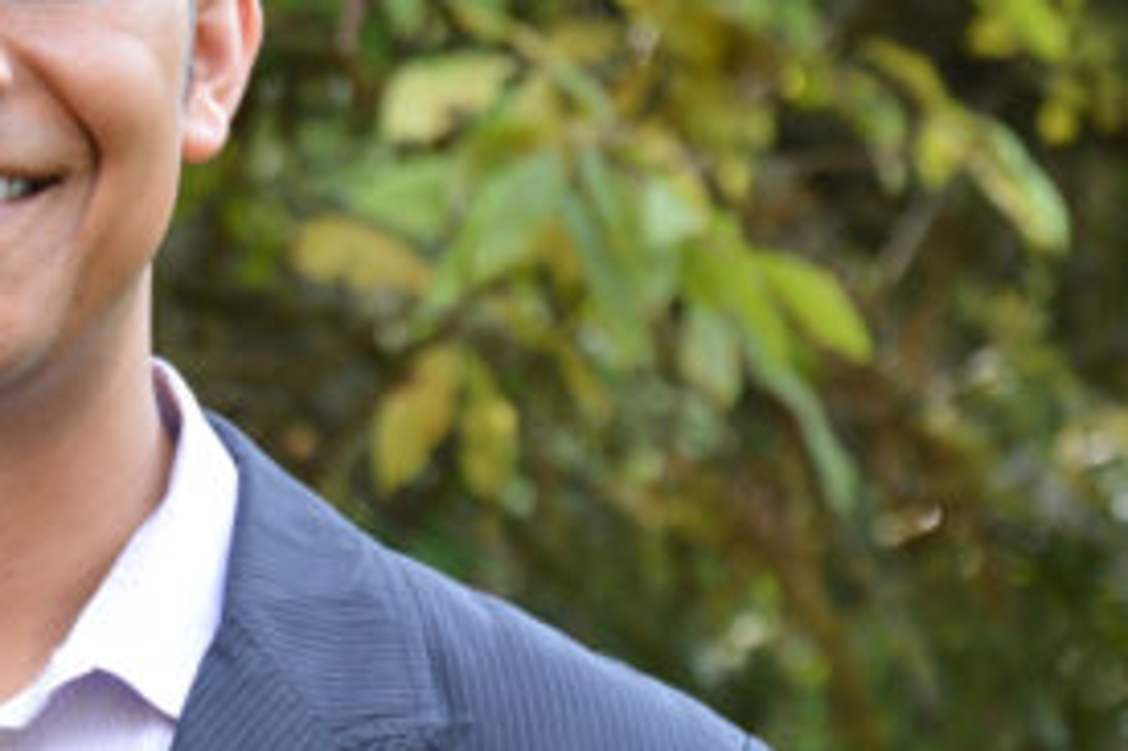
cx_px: 37
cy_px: 113
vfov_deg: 8.3
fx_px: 5167
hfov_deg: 12.3
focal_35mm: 165
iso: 400
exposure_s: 1/100
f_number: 5
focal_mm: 56
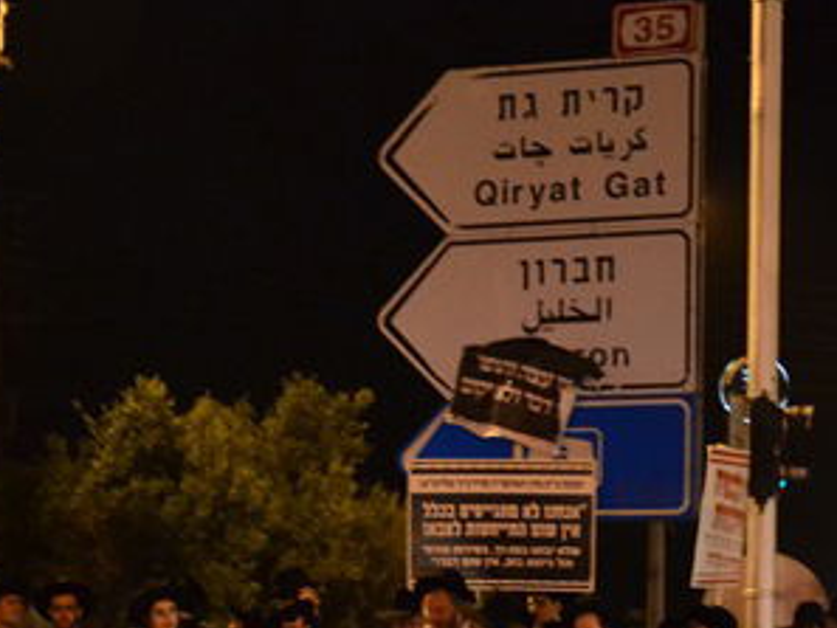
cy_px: 590
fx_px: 2443
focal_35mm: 101
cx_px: 228
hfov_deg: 19.3
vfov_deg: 14.5
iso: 2000
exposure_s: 1/15
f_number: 4
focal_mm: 26
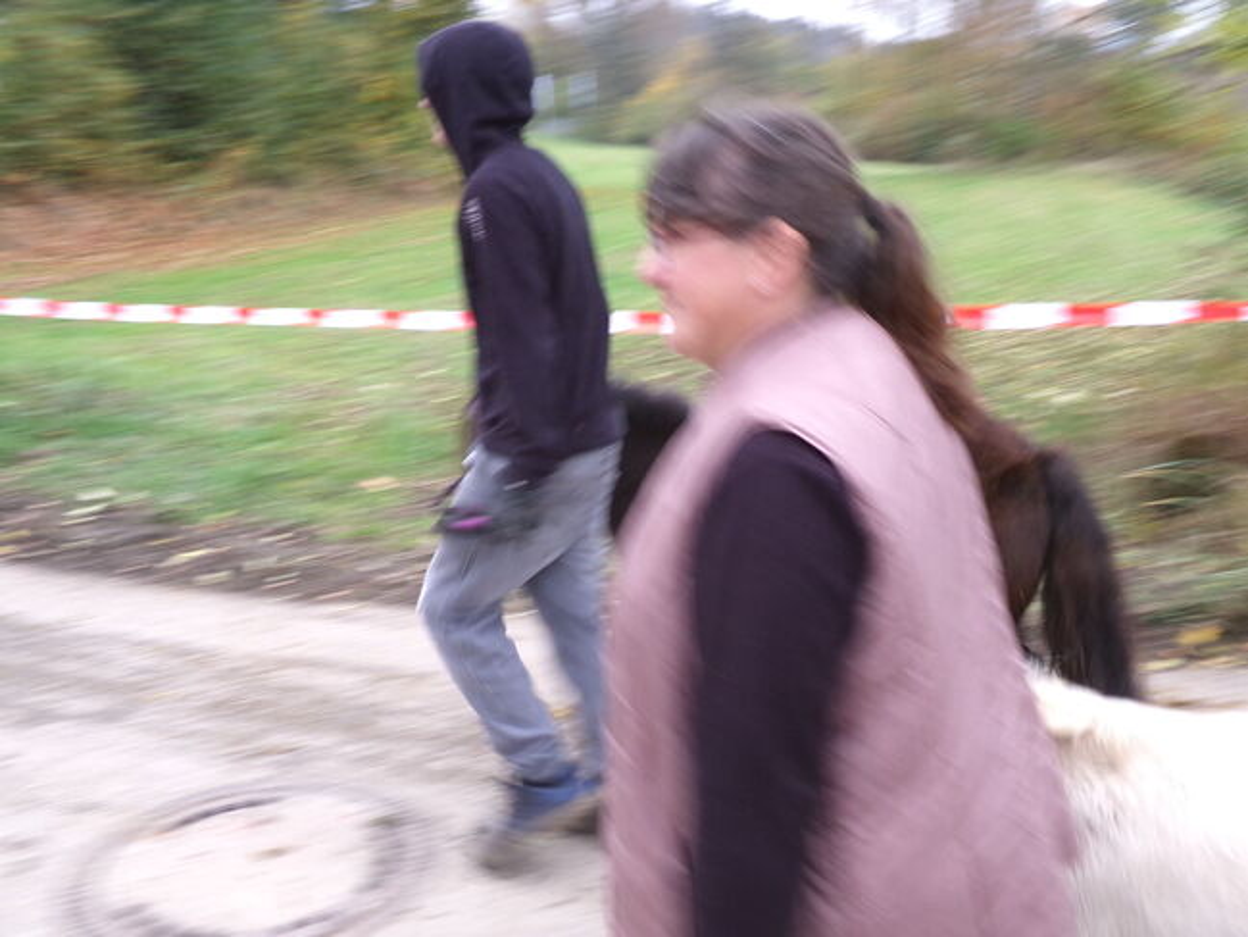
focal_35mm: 37
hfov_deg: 50.1
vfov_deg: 38.7
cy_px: 468
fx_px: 1334
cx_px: 624
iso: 133
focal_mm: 6.6
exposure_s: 1/34
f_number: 4
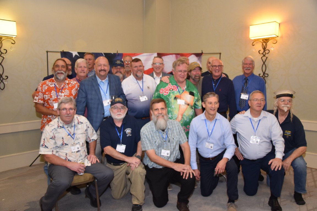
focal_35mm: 33
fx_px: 291
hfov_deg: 57.2
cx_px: 158
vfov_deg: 40.0
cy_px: 106
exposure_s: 1/60
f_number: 3.8
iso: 1000
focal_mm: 22
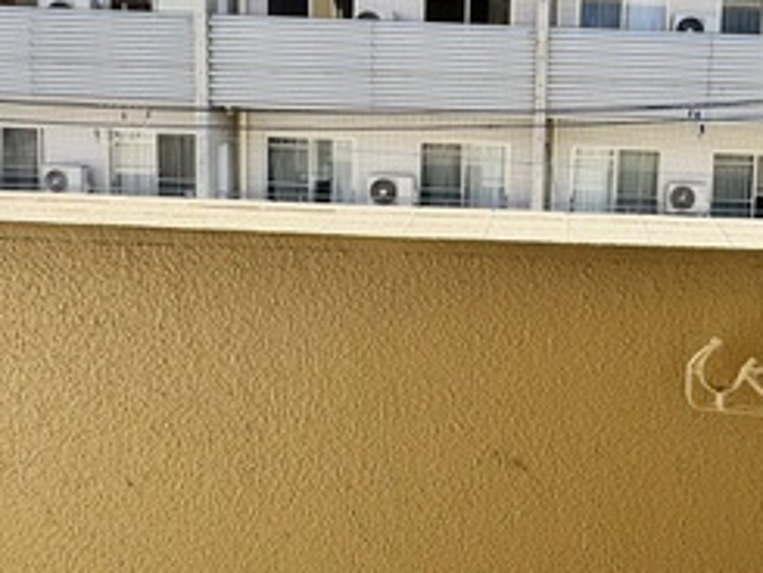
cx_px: 576
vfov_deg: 35.1
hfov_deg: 45.1
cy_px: 132
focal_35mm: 40
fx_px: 882
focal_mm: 2.22
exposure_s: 1/652
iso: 40
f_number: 2.2
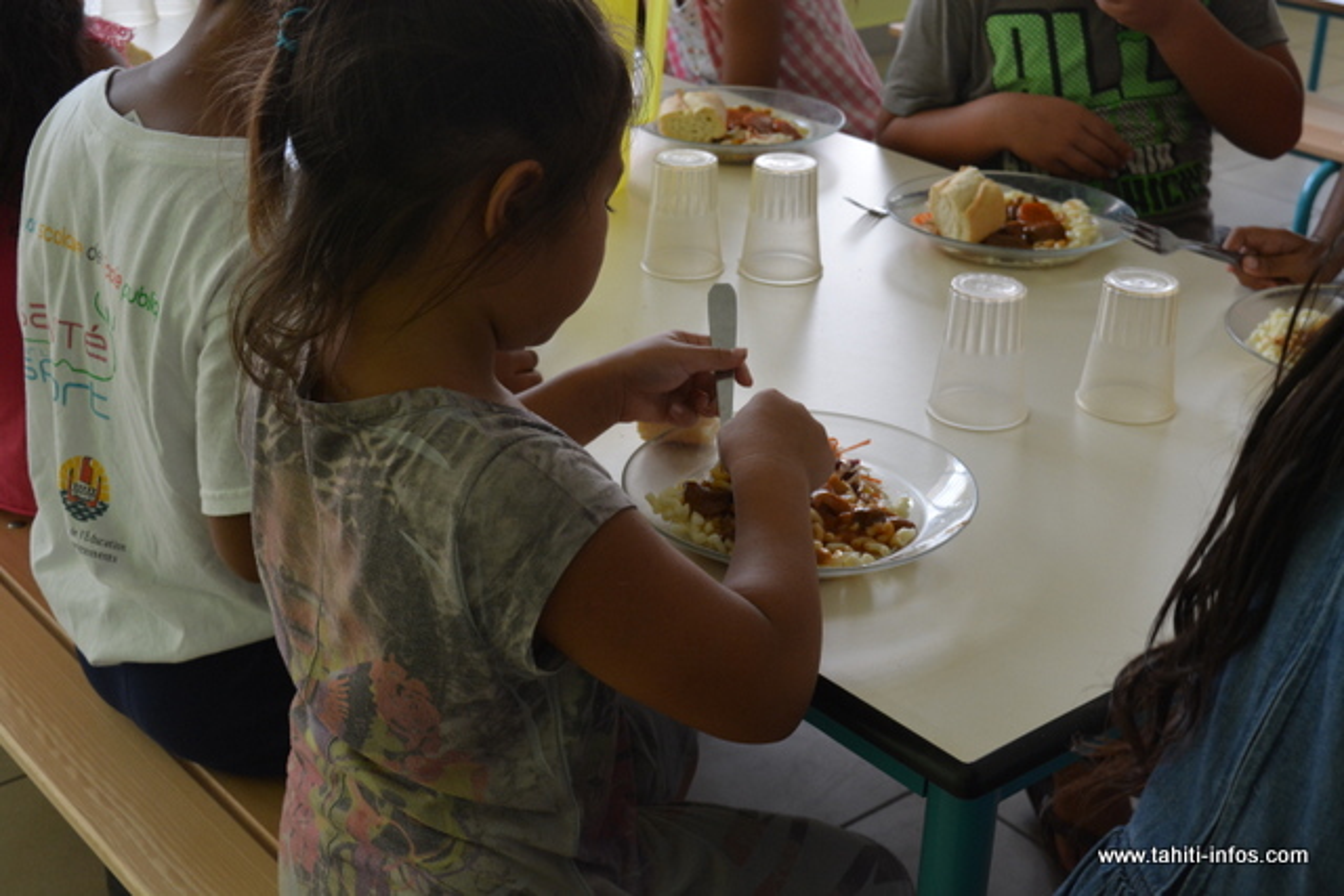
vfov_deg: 26.5
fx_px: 1904
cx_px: 672
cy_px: 448
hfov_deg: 38.9
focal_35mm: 51
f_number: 7.1
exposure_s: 1/200
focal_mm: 34
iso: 1000
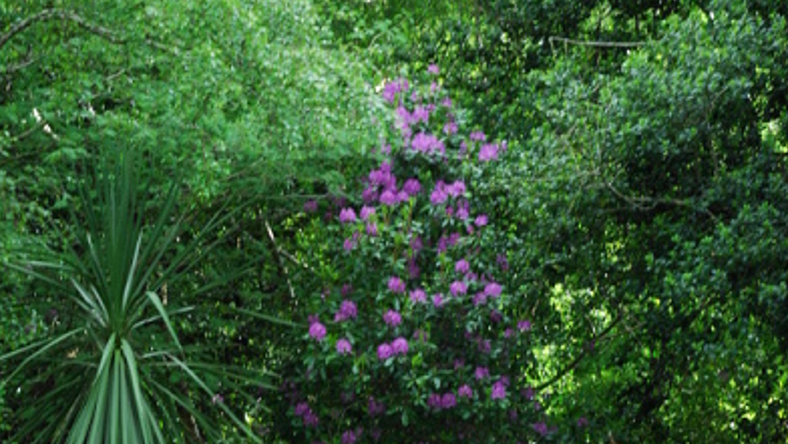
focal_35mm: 106
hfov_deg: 20.2
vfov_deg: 11.3
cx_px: 399
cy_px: 430
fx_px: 2216
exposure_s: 1/80
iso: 200
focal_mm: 44
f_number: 6.3
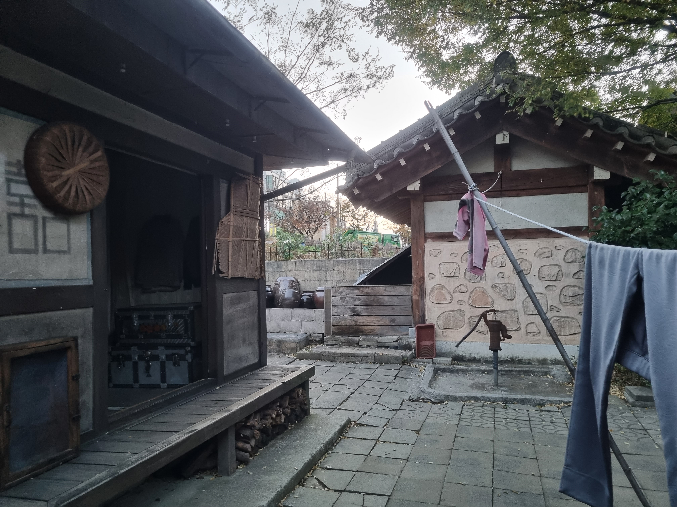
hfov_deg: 67.3
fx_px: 508
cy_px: 254
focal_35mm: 26
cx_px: 338
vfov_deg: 53.1
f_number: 1.8
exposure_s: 1/40
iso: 320
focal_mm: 5.4
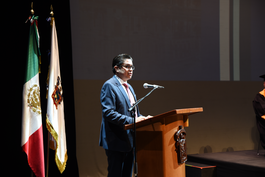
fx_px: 515
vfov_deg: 19.5
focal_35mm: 70
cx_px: 132
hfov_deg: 28.8
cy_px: 88
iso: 250
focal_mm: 70
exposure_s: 1/30
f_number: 4.5
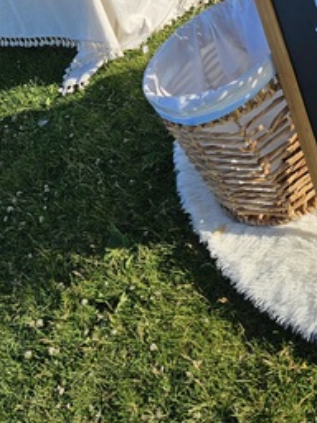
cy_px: -56
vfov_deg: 31.1
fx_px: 659
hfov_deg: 26.9
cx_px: 208
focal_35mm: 54
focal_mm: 6.3
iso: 16
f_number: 1.7
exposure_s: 1/1429
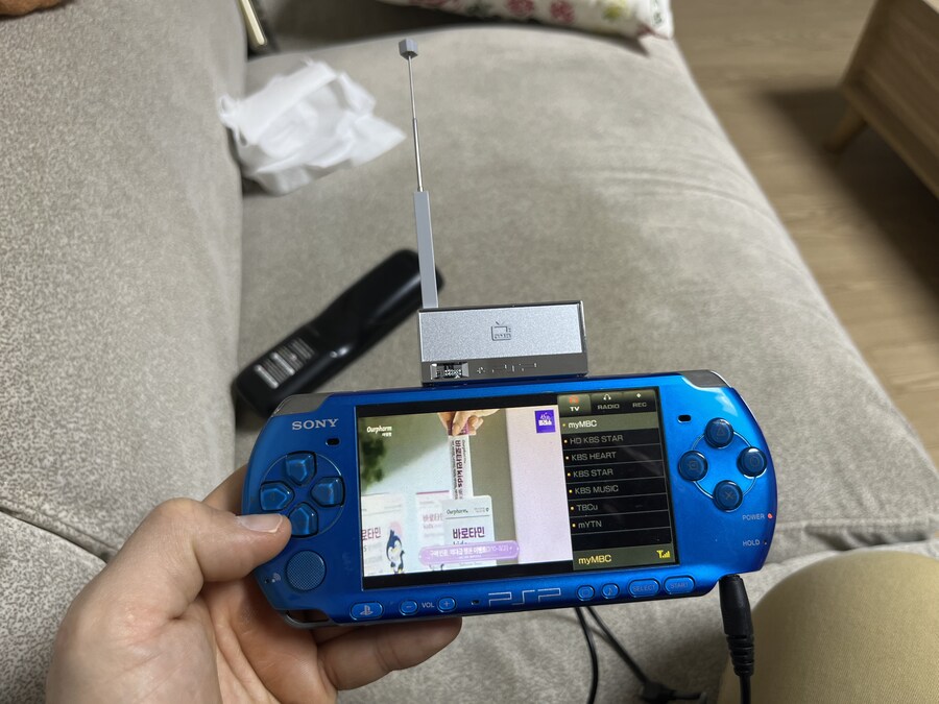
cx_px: 470
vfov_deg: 53.1
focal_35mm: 26
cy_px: 352
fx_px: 705
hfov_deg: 67.3
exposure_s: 1/60
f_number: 1.6
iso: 80
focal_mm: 5.1
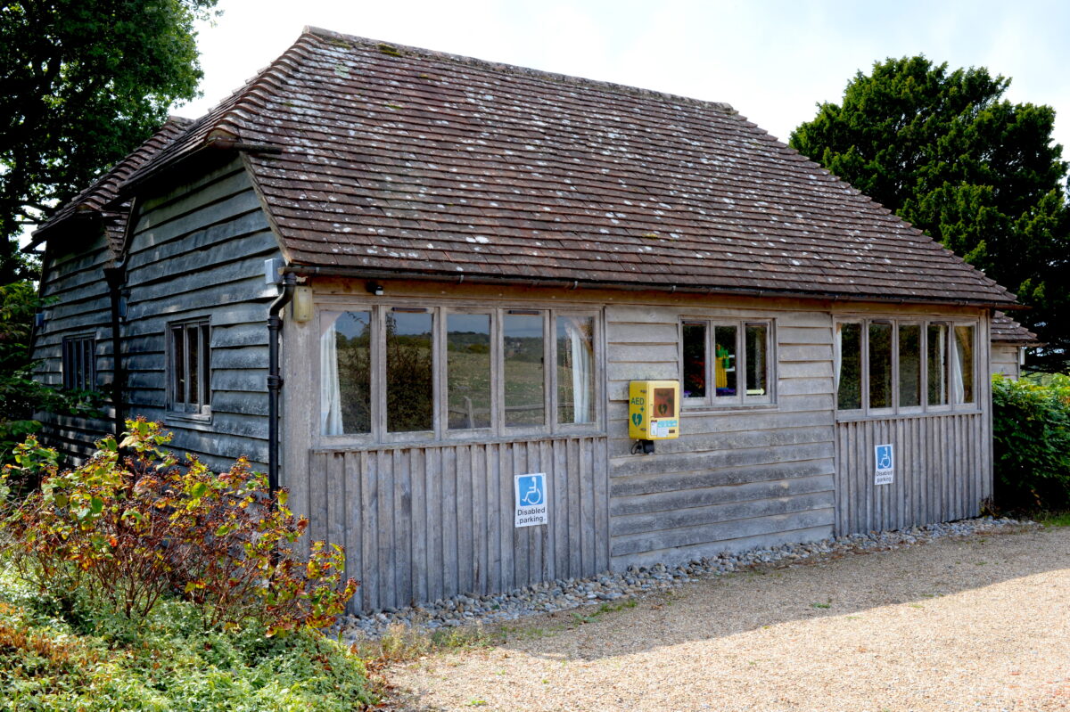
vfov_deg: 37.8
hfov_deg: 54.5
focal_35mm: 35
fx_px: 1040
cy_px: 356
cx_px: 535
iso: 800
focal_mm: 35
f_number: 22
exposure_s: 1/125
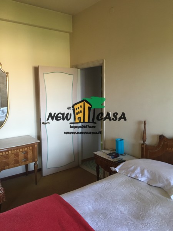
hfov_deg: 48.2
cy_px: 116
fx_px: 193
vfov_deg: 61.7
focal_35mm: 29
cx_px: 86
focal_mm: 4.15
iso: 125
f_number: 2.2
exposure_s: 1/33
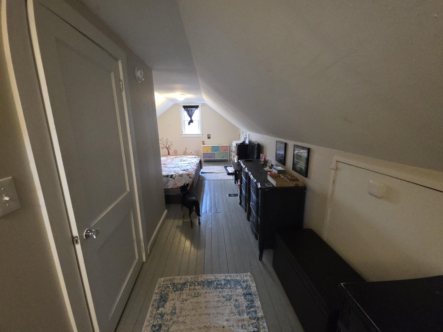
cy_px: 166
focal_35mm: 13
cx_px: 222
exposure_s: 1/60
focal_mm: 2.2
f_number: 1.9
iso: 1000
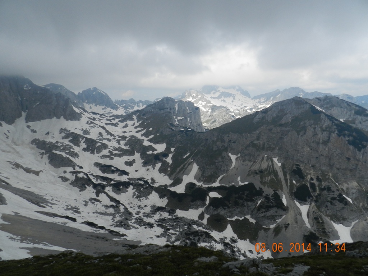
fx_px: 245
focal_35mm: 23
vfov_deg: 58.9
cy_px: 138
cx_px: 184
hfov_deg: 73.9
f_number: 4.5
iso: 160
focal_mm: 4
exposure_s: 1/800
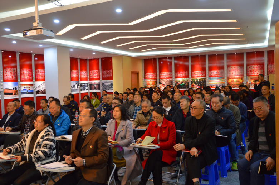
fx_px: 255
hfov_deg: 57.3
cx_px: 140
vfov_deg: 39.9
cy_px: 92
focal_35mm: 33
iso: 400
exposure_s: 1/30
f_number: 3.8
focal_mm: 22
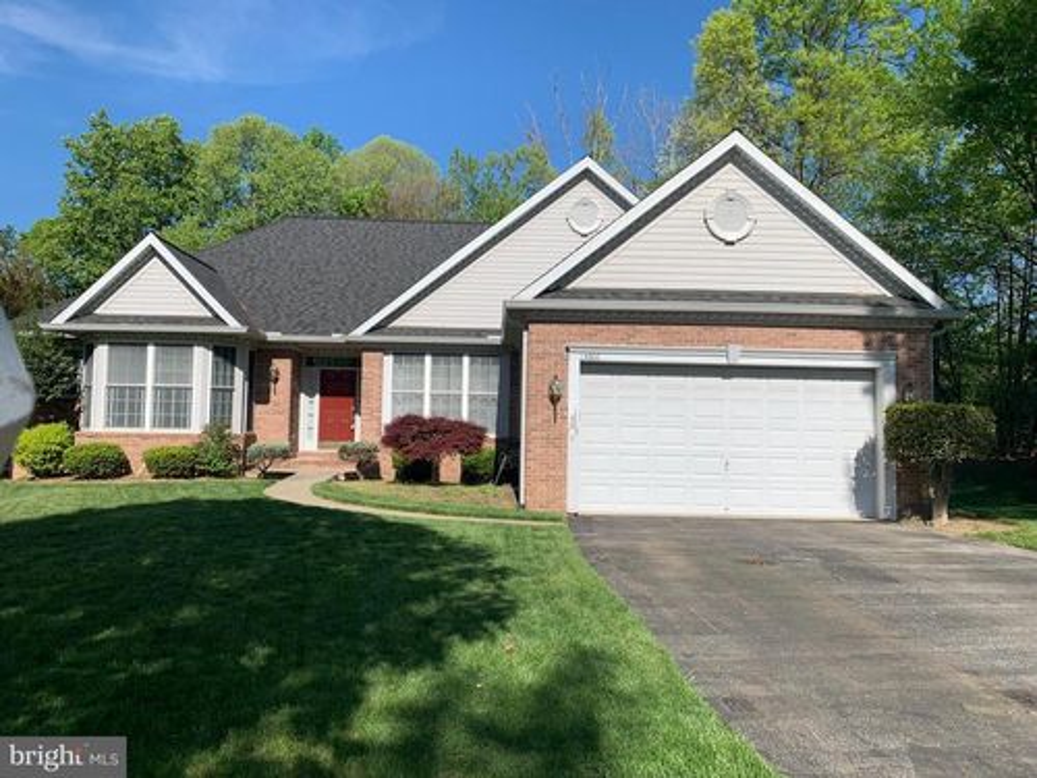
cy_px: 389
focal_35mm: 26
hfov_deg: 67.3
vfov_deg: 53.1
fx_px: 779
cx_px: 518
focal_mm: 4.25
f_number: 1.8
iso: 25
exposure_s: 1/2915
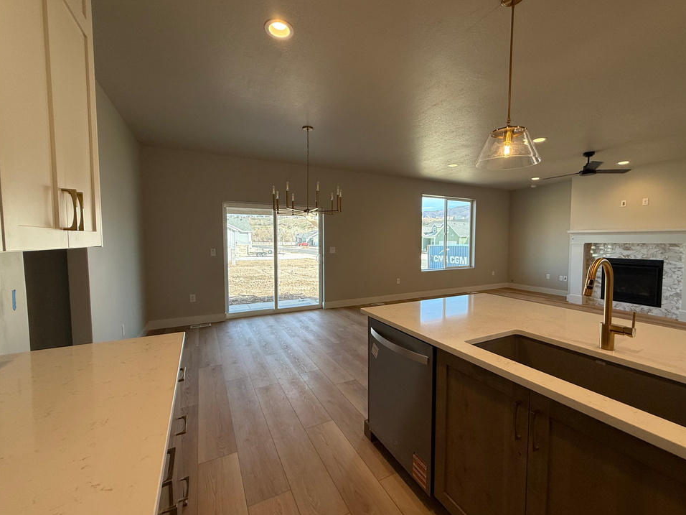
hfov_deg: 98.1
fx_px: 297
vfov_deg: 81.7
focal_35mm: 15
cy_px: 258
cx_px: 361
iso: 64
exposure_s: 1/142
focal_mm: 2.22
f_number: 2.2
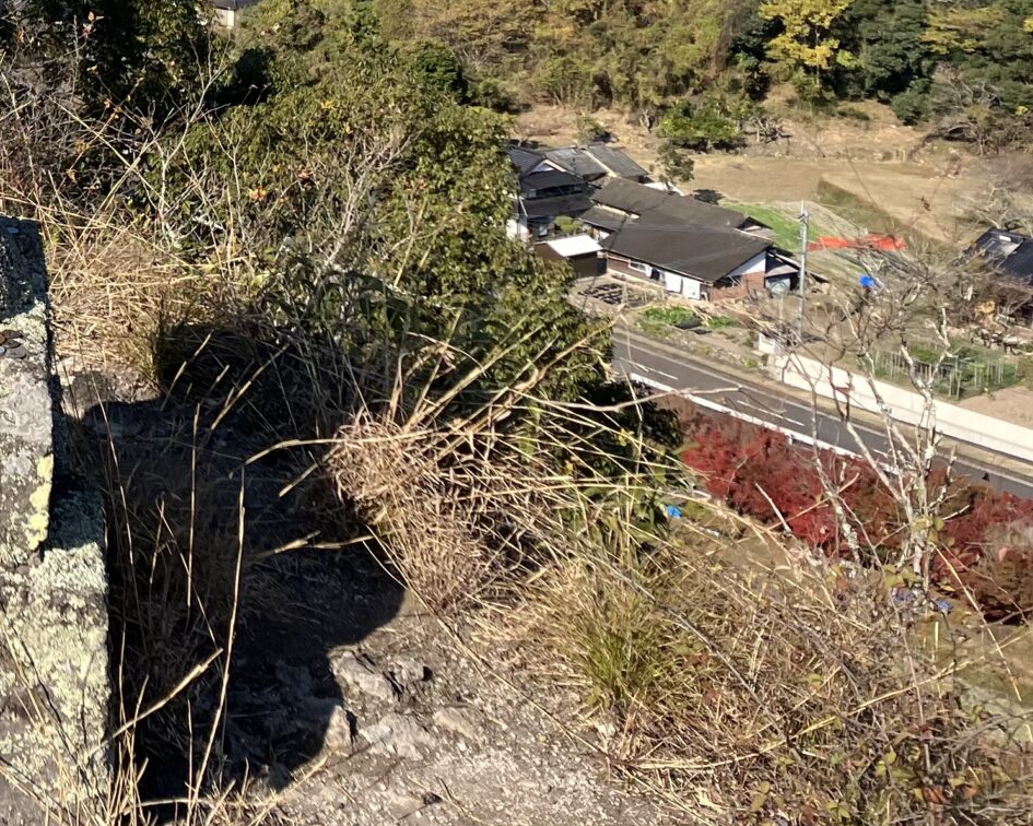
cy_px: -161
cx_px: -185
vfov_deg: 19.5
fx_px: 2262
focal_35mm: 74
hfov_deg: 23.6
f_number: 1.8
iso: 32
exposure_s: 1/1621
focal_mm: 3.99
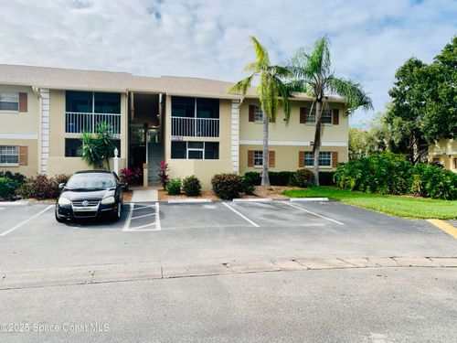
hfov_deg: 67.3
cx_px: 228
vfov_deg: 53.1
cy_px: 172
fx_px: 343
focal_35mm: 26
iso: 25
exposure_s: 1/2075
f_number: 1.8
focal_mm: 4.25
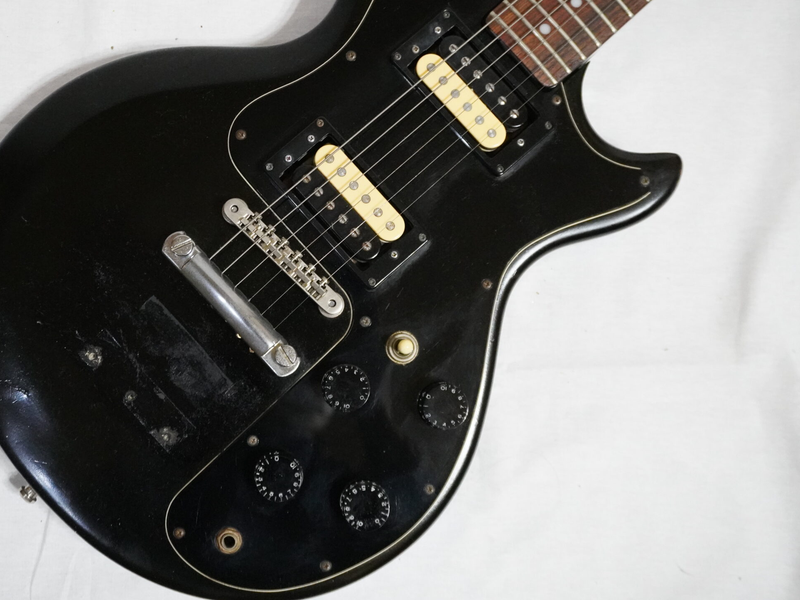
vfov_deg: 31.5
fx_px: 1063
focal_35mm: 46
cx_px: 311
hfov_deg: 41.0
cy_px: 251
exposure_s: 1/125
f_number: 4.5
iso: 6400
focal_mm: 24
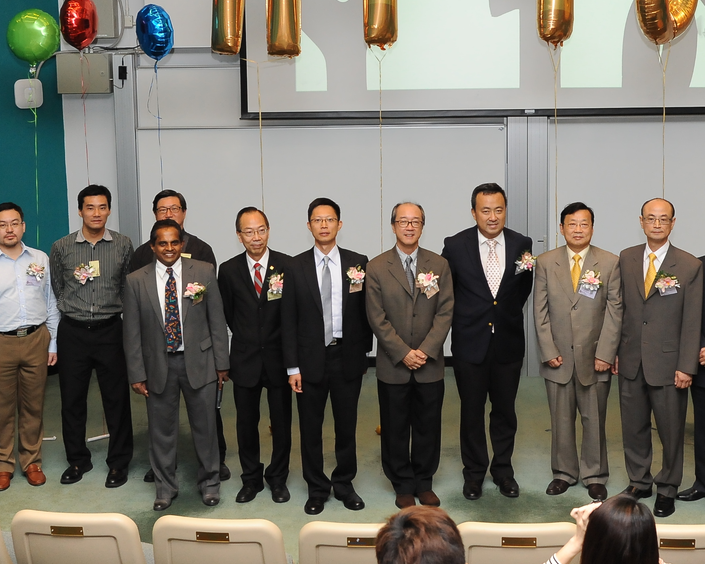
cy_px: 160
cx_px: 393
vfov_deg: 26.0
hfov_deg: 32.4
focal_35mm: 58
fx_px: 1210
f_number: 5.6
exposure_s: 1/100
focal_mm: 34
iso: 2500
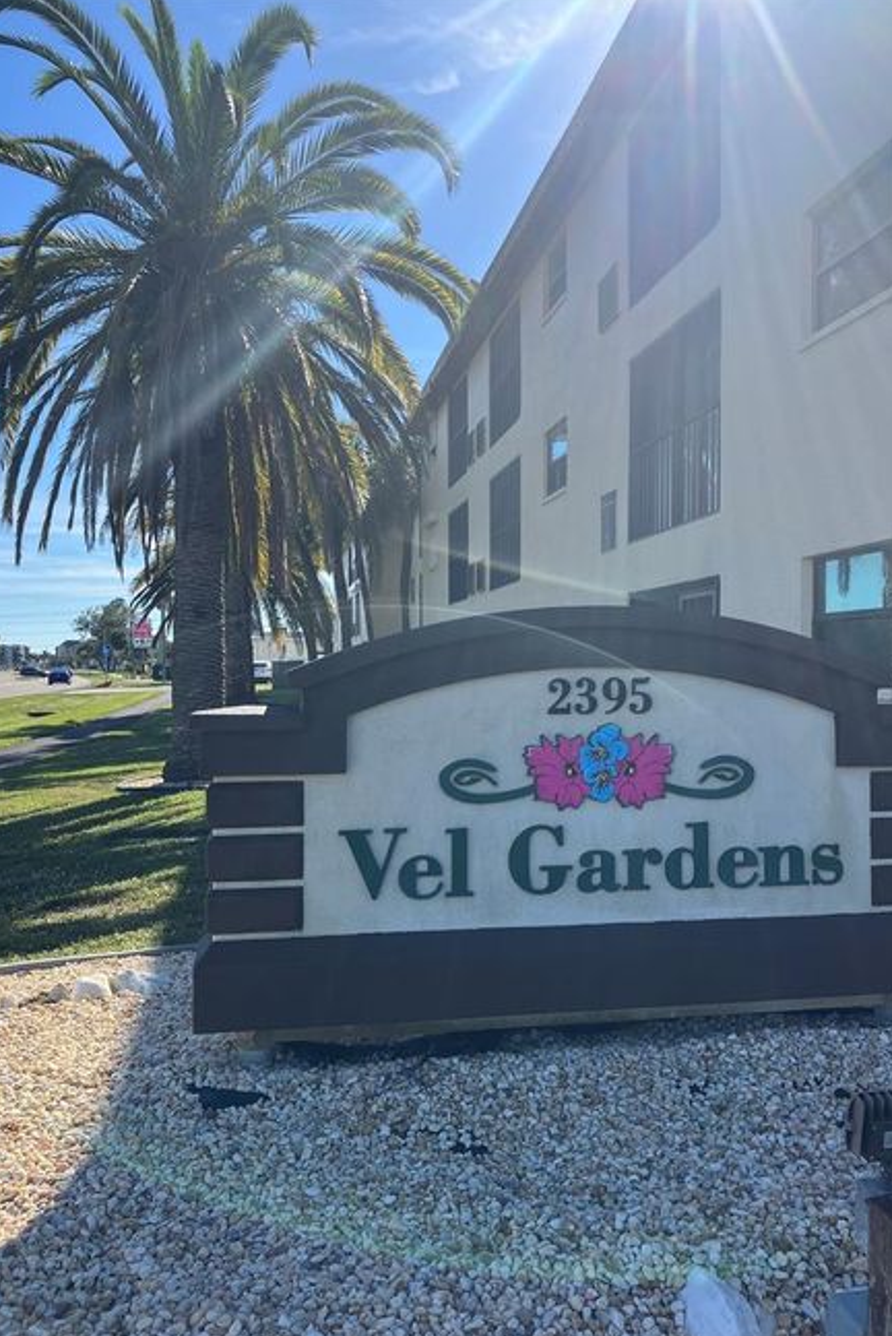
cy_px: 682
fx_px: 1114
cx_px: 493
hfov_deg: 43.6
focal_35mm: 30
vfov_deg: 61.9
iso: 32
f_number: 1.8
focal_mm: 3.99
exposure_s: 1/1675
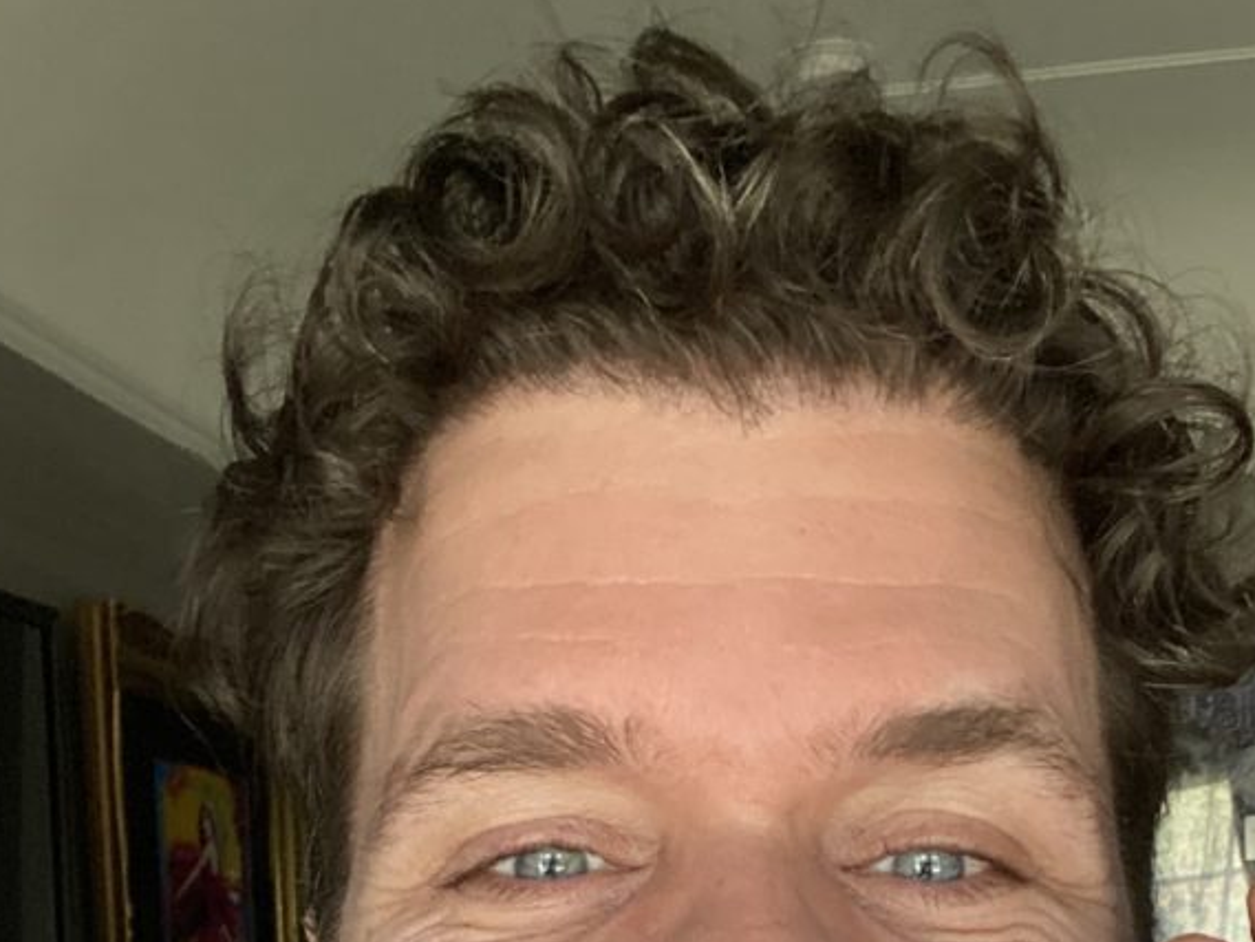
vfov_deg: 24.6
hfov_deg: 35.4
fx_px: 1958
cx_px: 781
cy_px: 1118
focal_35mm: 54
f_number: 2.2
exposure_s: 1/59
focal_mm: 2.71
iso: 400
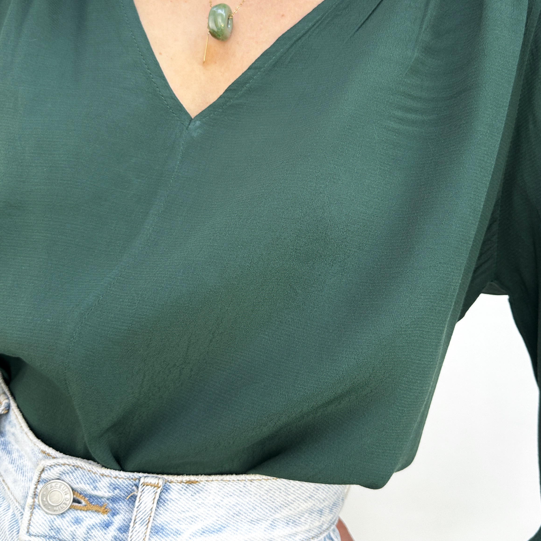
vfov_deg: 44.8
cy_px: 232
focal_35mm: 37
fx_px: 654
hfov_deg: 44.8
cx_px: 308
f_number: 1.78
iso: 80
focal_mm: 6.86
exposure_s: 1/355
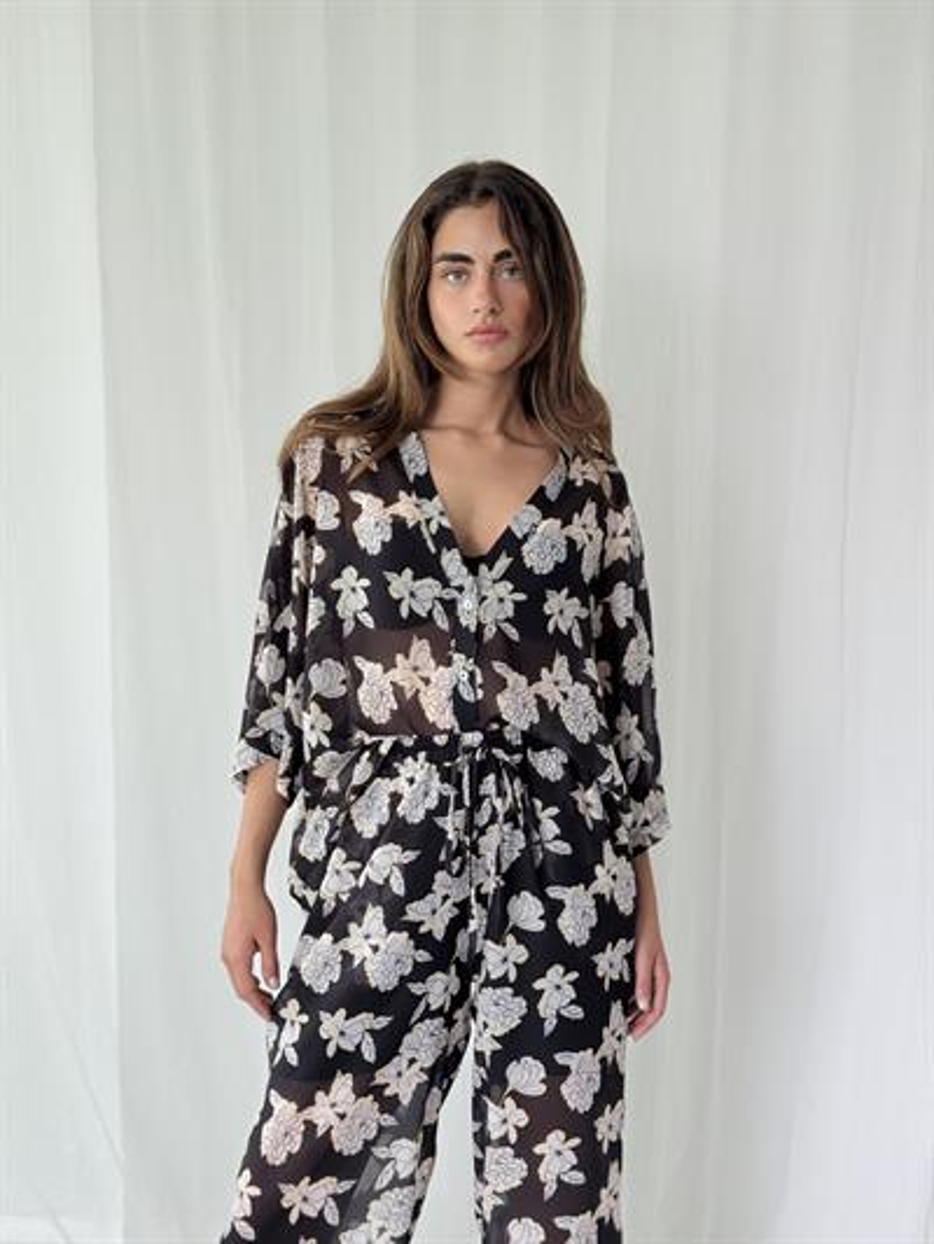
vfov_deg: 39.6
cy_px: 622
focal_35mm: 48
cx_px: 467
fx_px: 1726
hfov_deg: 30.3
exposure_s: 1/149
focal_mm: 6.76
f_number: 1.78
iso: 100
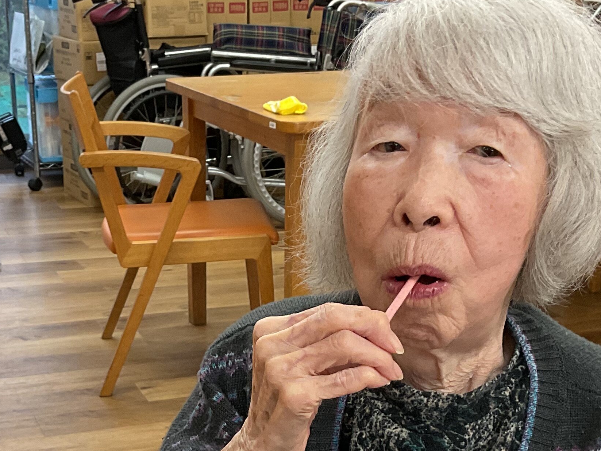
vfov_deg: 20.0
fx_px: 1233
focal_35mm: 71
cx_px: 228
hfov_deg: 27.3
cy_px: 472
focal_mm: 3
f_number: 1.8
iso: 64
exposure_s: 1/60
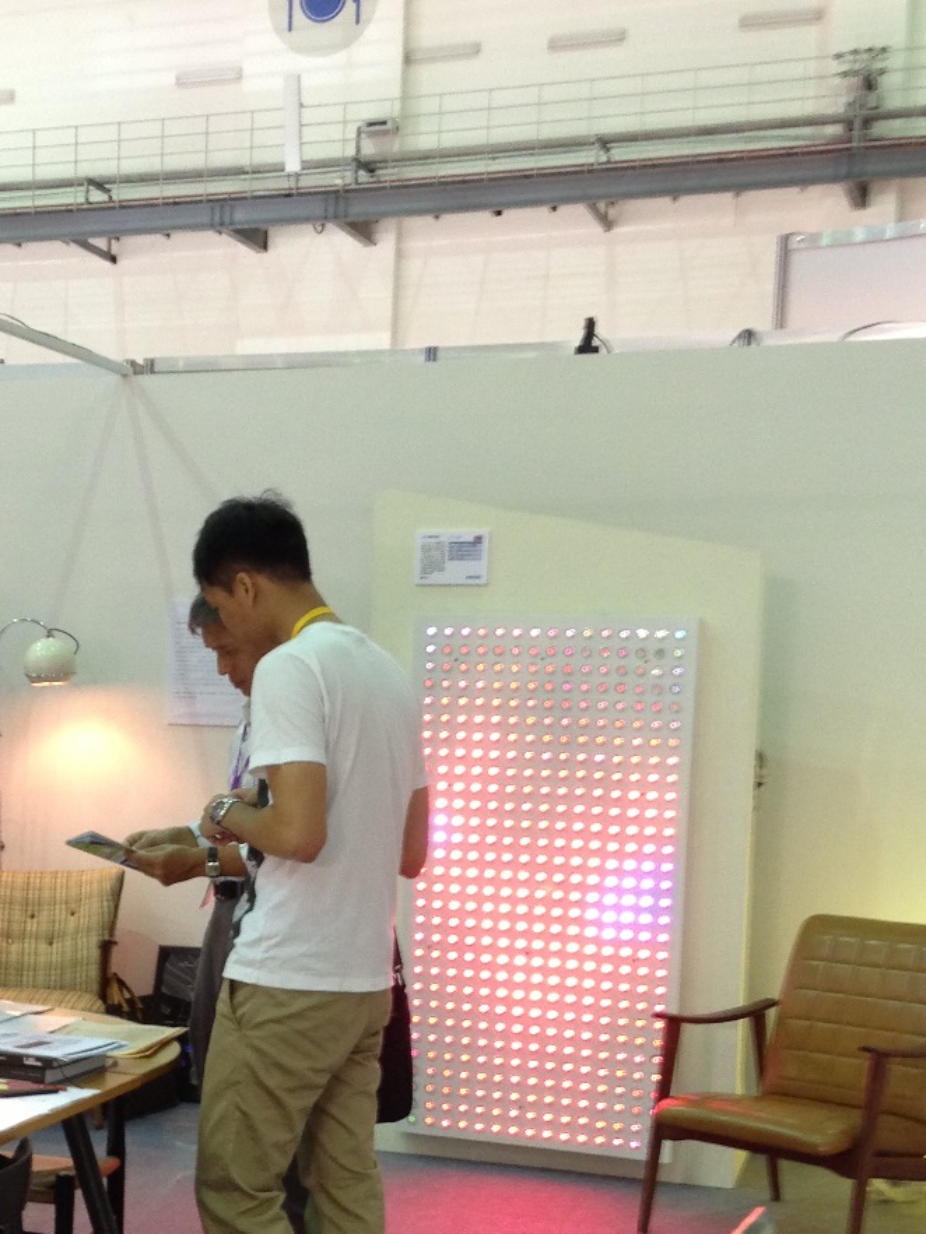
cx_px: 141
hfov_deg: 23.5
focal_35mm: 61
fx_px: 2176
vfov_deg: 31.3
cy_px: 871
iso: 125
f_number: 2.4
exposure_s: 1/20
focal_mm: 4.13
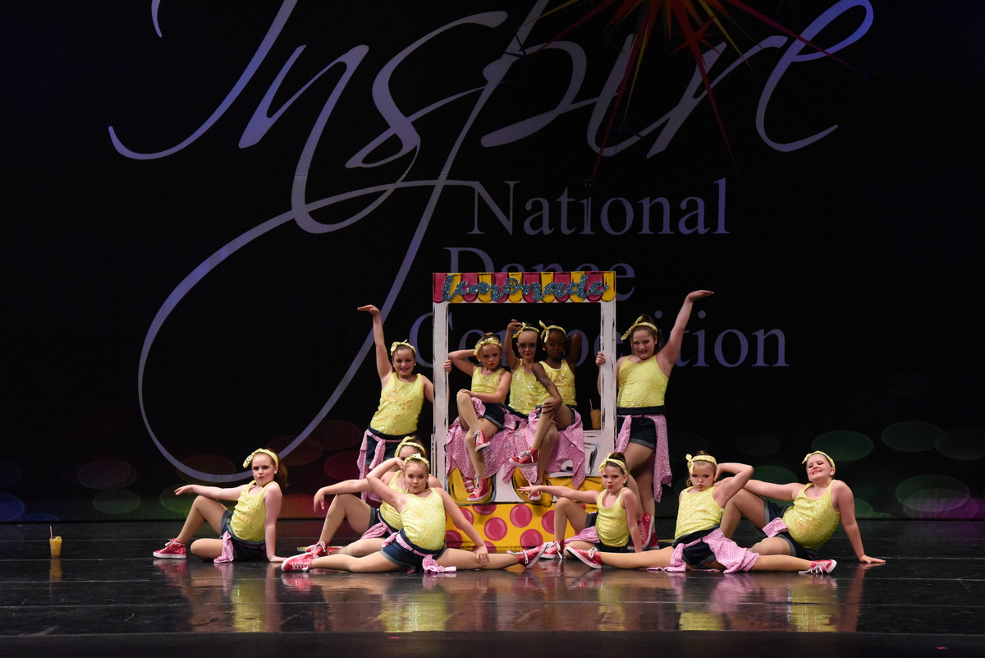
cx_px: 492
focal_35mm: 92
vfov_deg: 14.9
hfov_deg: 22.1
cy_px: 329
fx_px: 2518
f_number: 5.6
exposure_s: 1/1600
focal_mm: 92
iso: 12800
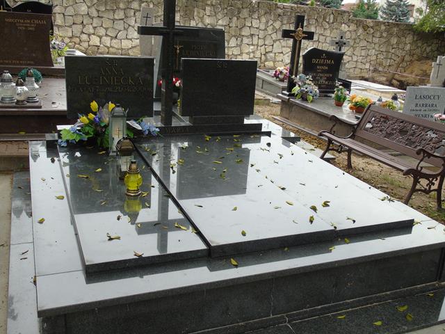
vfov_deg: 41.8
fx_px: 437
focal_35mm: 34
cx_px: 222
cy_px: 167
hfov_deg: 54.0
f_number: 3.8
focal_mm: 6.1
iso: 80
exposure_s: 1/125
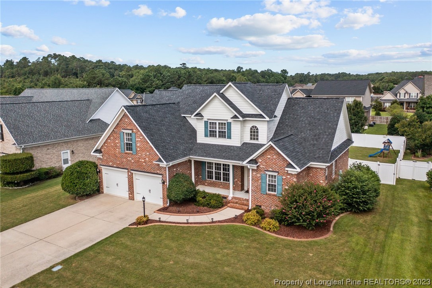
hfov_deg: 65.5
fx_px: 336
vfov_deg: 46.4
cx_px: 216
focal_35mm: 28
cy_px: 144
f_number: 2.8
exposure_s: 1/6400
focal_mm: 10.26
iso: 100
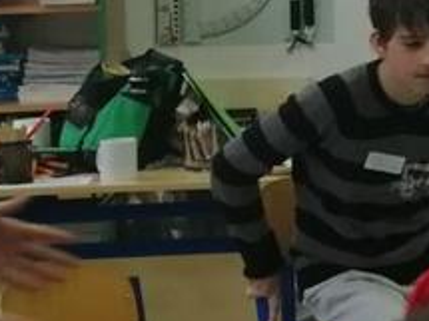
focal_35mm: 168
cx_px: 858
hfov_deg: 10.8
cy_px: -88
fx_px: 2081
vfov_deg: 8.7
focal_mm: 3.95
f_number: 2.2
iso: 100
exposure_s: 1/50
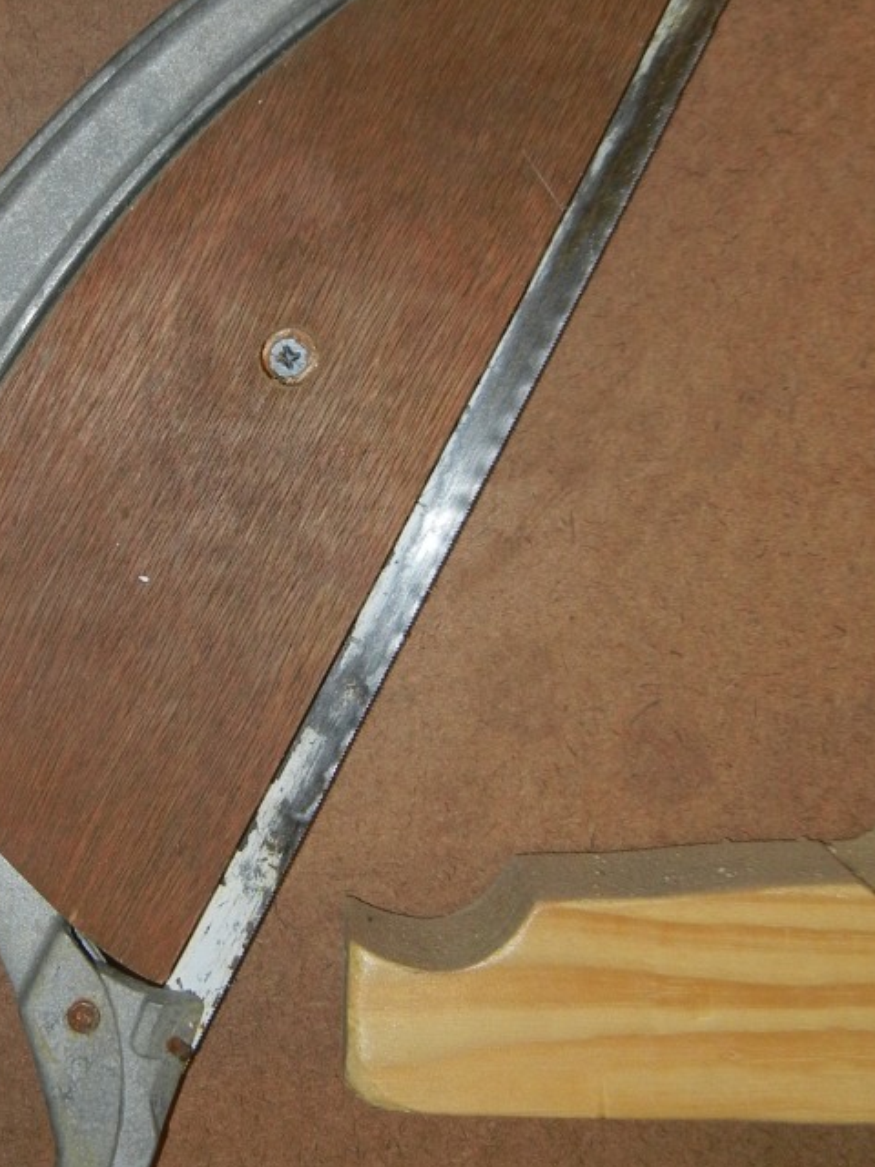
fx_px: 1618
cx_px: 210
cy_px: 594
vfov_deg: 39.7
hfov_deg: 29.7
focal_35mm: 48
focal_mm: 5.4
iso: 200
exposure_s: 1/30
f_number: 3.5
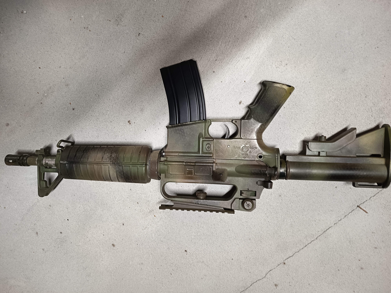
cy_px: 146
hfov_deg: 71.6
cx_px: 196
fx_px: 271
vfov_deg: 56.8
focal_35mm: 24
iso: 930
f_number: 1.7
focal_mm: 5.24
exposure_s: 1/20
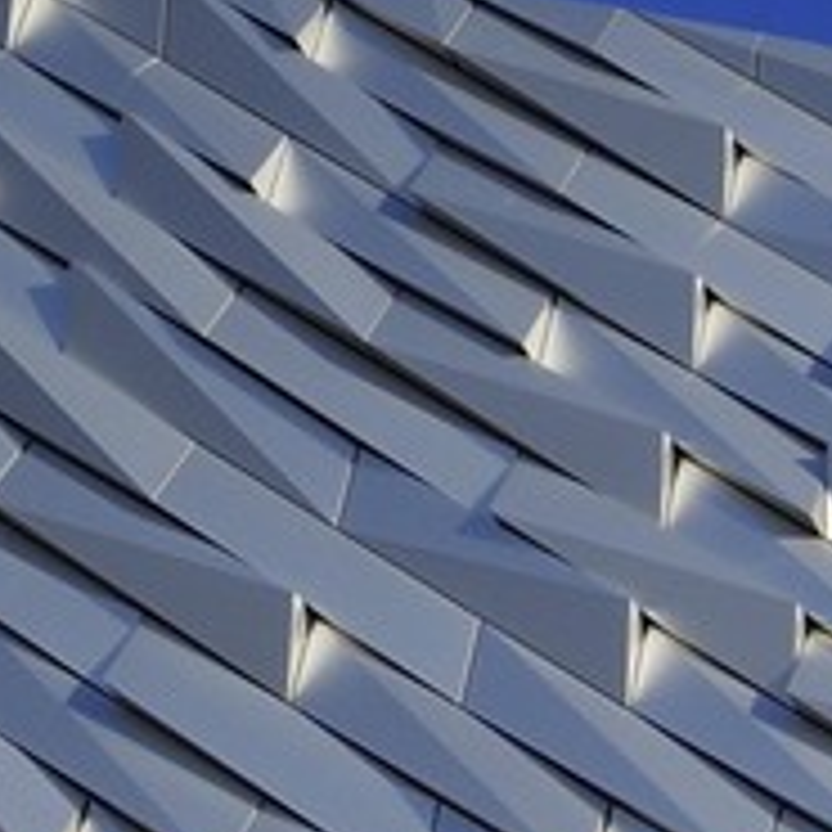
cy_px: 1709
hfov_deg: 10.1
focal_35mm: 110
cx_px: 2694
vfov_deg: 13.4
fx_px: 2991
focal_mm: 15
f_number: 10
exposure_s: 1/320
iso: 200
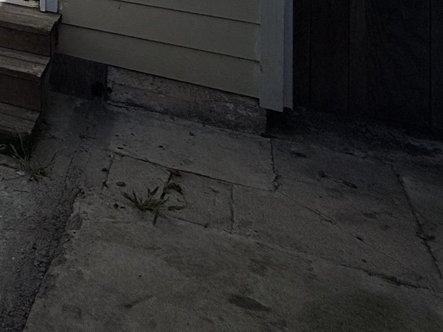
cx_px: -177
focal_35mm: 49
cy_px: -206
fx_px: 627
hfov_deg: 28.9
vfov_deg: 22.4
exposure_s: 1/4425
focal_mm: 2.22
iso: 50
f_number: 2.2
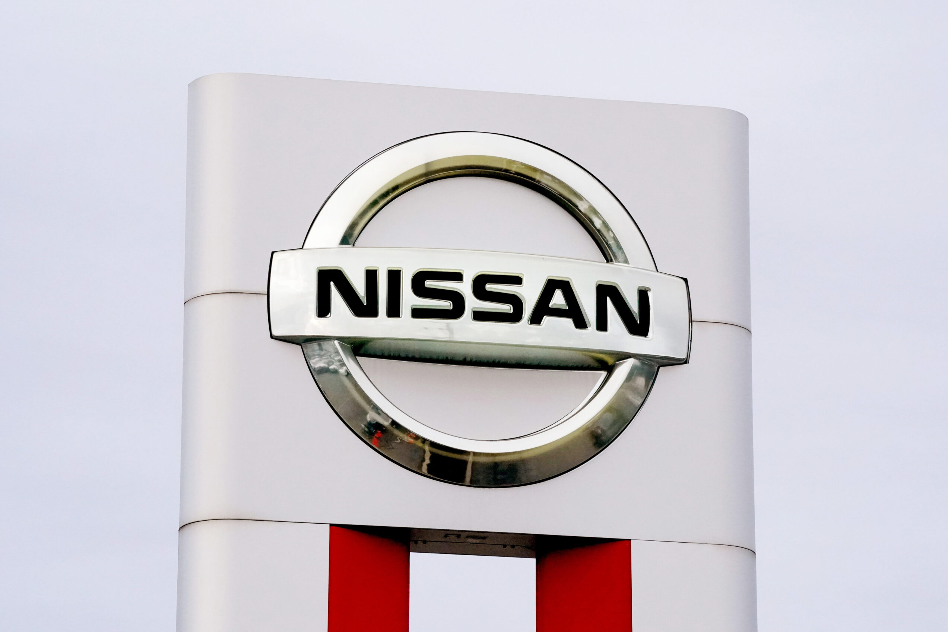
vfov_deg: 7.9
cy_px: 316
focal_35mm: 174
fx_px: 4582
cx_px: 474
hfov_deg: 11.8
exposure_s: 1/500
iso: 6400
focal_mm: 173
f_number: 16
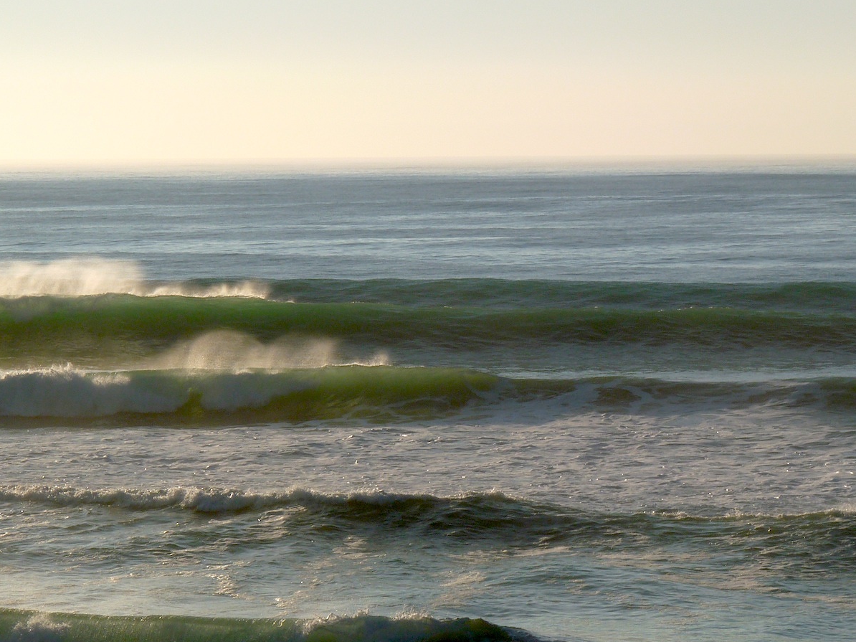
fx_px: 4623
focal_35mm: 187
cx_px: 503
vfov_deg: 7.9
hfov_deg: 10.6
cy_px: 306
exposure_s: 1/800
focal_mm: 27.5
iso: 100
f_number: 8
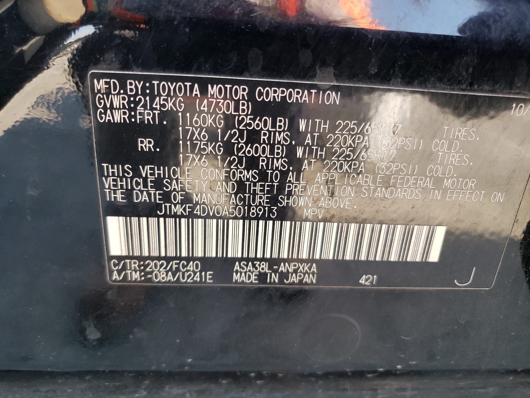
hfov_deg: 67.3
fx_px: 398
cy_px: 199
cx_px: 265
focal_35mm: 26
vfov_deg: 53.1
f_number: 1.5
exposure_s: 1/120
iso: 66
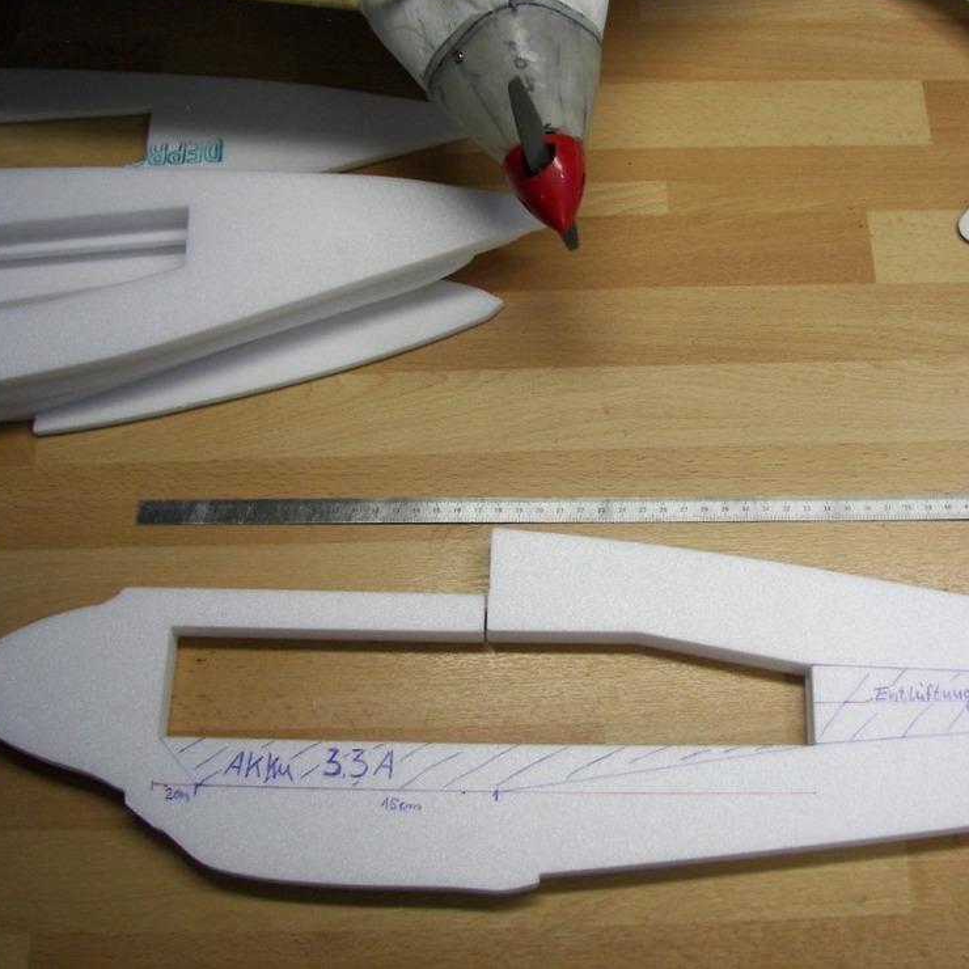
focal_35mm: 43
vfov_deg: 39.2
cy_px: 479
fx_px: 1362
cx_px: 619
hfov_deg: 38.9
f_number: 2.8
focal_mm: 6
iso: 100
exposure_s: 1/40
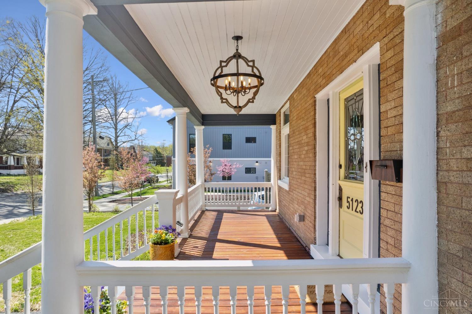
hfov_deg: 78.6
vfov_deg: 57.2
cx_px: 236
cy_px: 157
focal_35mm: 22
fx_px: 288
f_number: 2.8
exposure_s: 1/500
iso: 100
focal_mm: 8.38
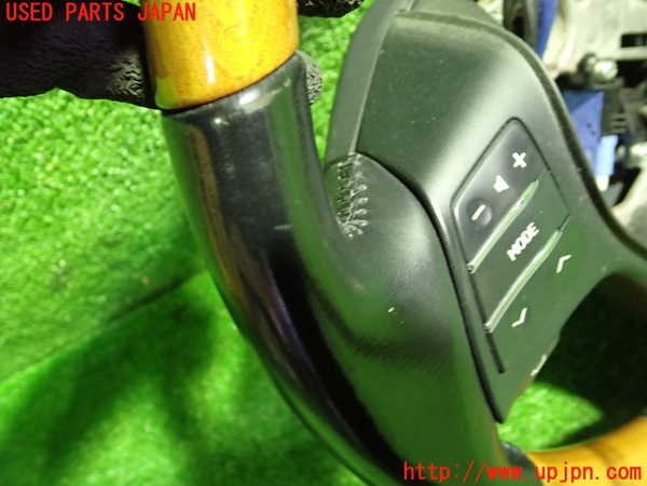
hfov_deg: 60.0
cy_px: 243
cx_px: 324
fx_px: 561
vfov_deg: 46.8
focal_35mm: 30
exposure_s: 1/20
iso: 800
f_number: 2.3
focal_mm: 5.4
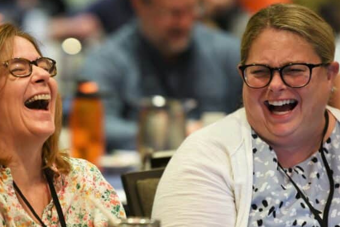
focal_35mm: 362
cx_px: 43
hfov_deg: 5.7
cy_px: 159
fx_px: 3420
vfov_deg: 3.8
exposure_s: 1/100
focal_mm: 200
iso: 1000
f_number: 2.8
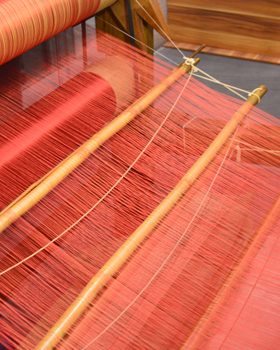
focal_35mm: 56
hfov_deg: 27.0
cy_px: 173
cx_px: 93
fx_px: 580
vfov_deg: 33.6
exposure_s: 1/10
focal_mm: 26
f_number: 4.2
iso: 800
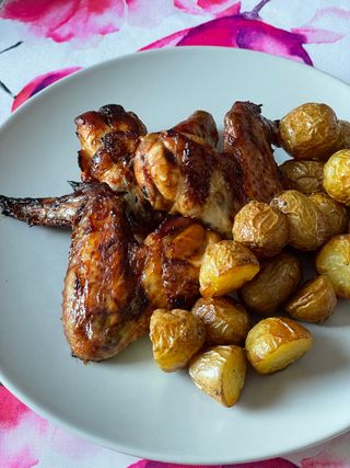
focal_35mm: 52
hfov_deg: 28.0
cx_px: 175
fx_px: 701
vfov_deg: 36.8
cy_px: 234
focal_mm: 6
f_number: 2
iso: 320
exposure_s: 1/60
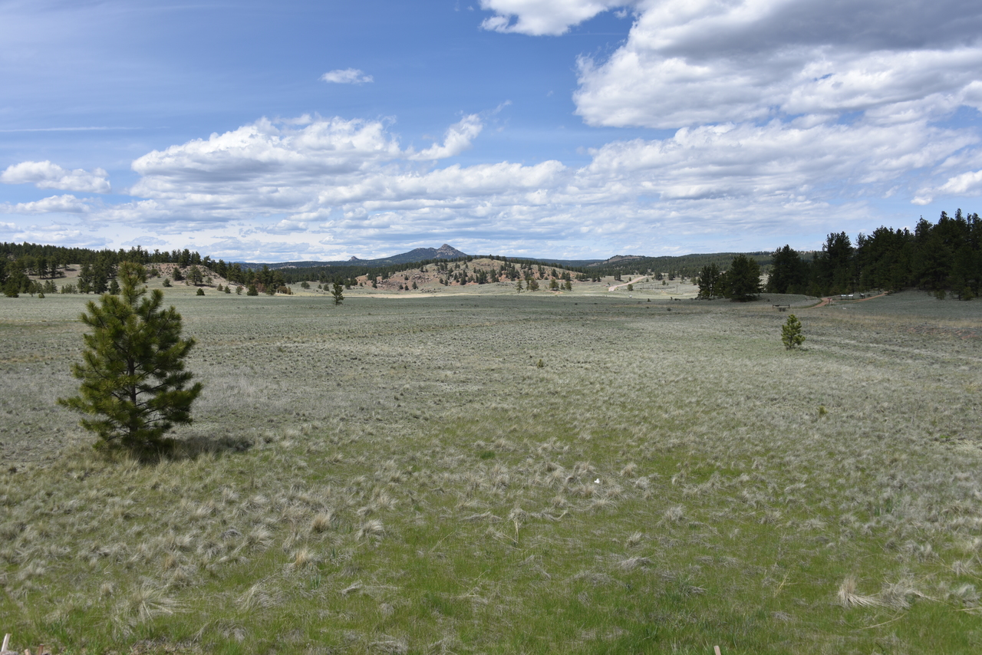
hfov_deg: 65.5
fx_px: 764
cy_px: 328
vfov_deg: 46.4
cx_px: 491
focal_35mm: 28
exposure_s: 1/320
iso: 100
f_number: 9
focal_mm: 28
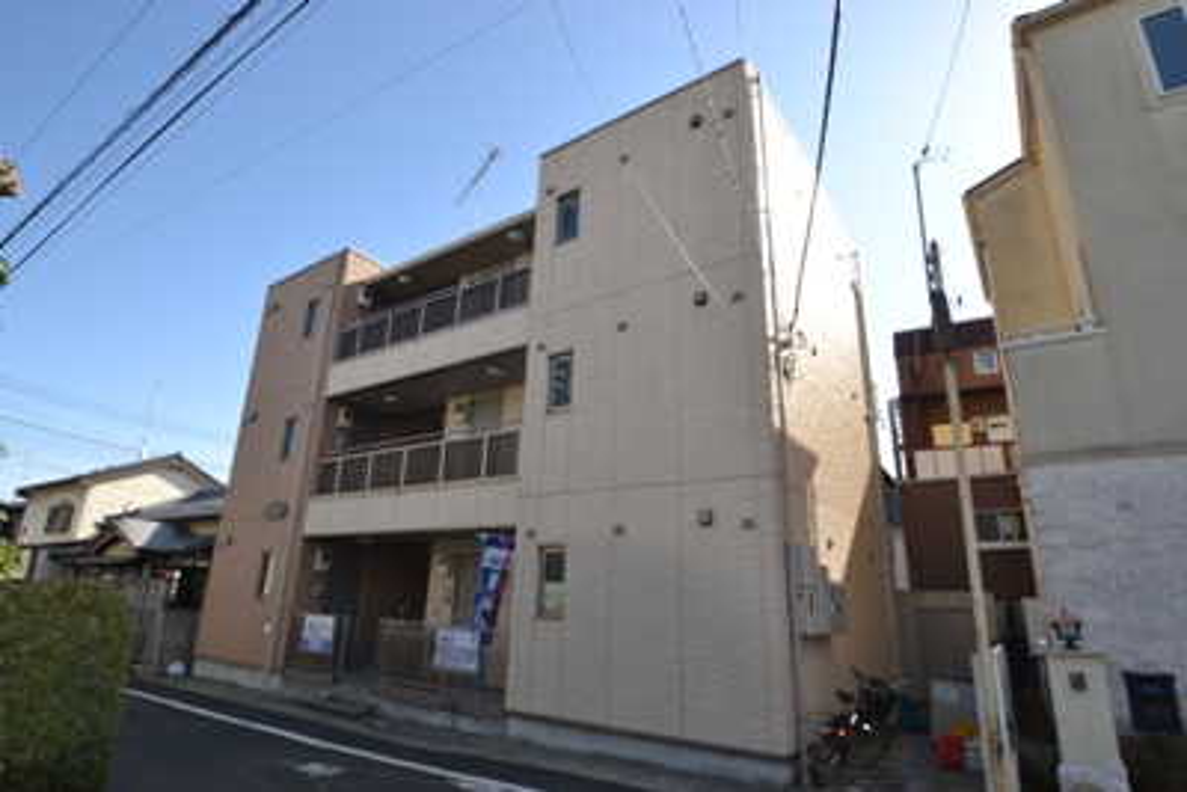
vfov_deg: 67.4
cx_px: 594
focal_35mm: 18
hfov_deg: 90.0
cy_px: 396
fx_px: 594
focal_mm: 12
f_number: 7.1
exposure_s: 1/200
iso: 100
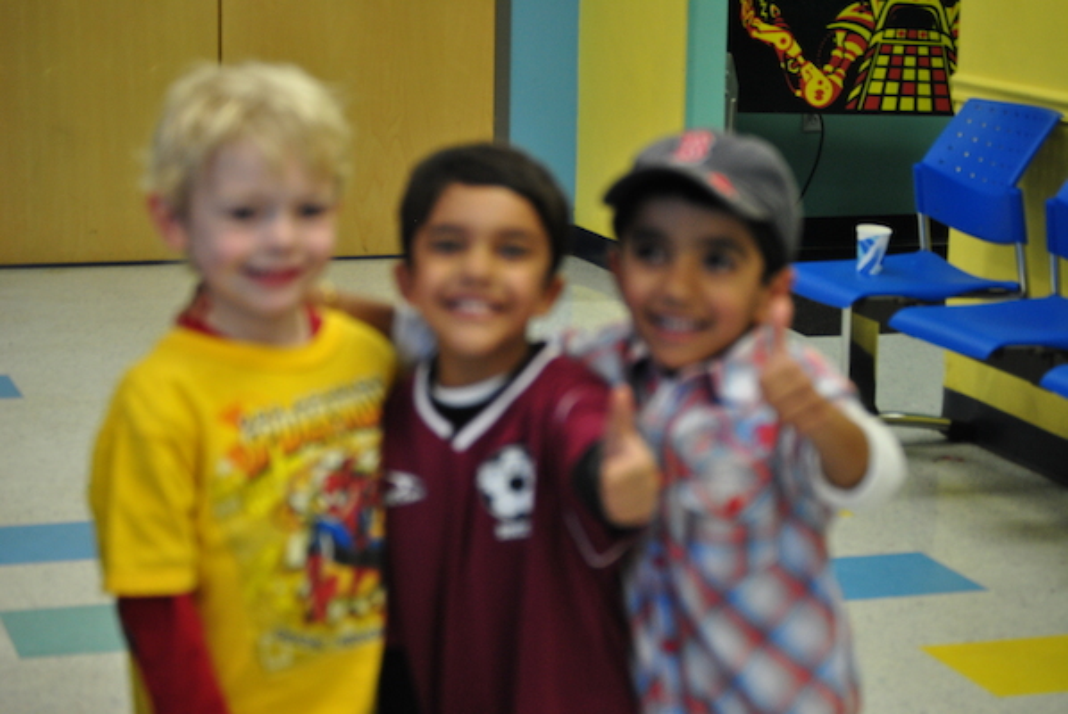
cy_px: 357
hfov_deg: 22.6
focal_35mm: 90
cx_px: 534
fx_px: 2673
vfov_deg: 15.2
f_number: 4
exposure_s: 1/60
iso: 400
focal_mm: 60
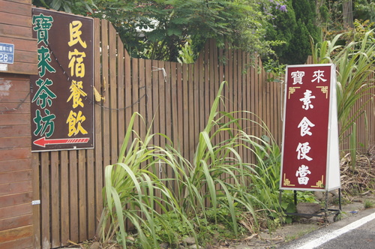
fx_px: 702
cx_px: 188
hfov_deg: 29.9
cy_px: 124
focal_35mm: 68
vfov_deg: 20.1
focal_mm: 45
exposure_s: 1/80
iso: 100
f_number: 5.6
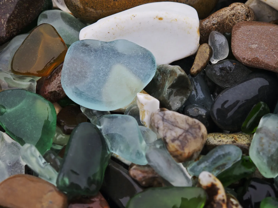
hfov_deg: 32.2
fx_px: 482
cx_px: 139
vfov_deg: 24.4
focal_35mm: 60
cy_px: 104
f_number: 2
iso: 50
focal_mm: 9
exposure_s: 1/211
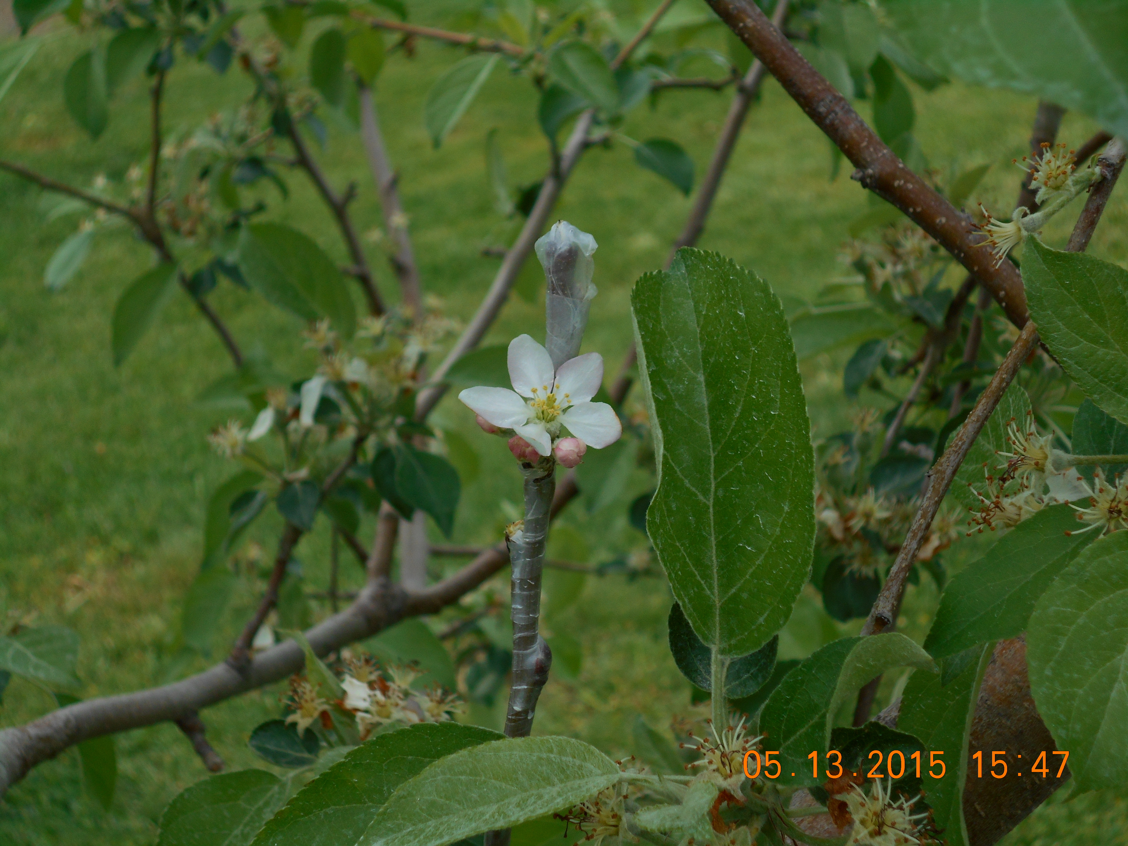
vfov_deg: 19.6
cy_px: 423
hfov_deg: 26.0
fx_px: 2444
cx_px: 564
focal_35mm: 75
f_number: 5.8
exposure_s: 1/160
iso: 80
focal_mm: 13.5
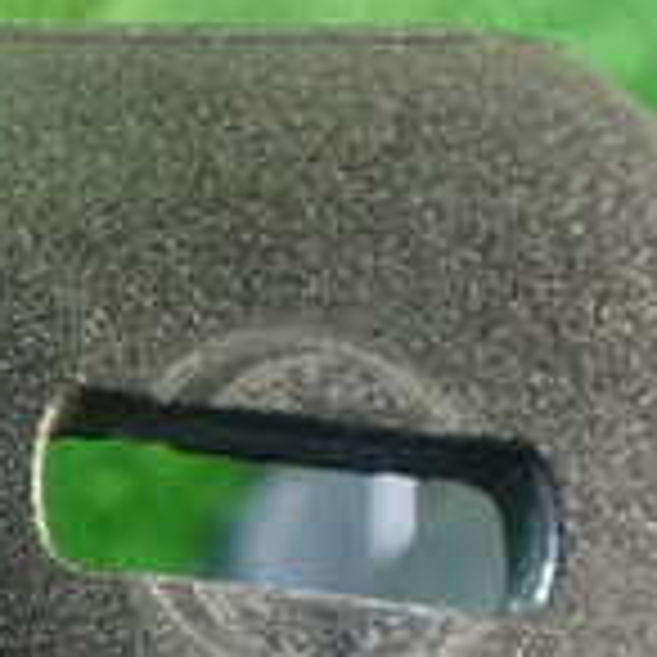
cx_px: -436
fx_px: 2491
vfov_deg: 14.9
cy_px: 598
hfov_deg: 13.8
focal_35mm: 116
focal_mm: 5.79
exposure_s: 1/25
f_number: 2.4
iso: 800
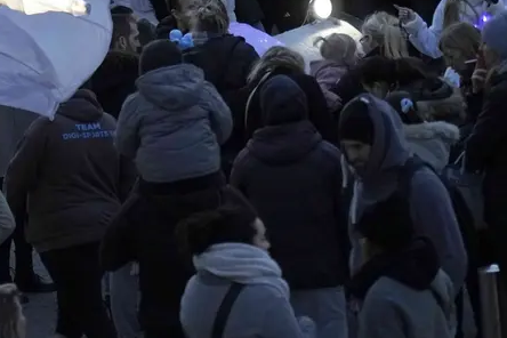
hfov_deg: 7.2
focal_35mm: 284
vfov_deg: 4.8
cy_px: 24
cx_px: -80
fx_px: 3999
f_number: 4
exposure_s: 1/320
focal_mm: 105
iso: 3200
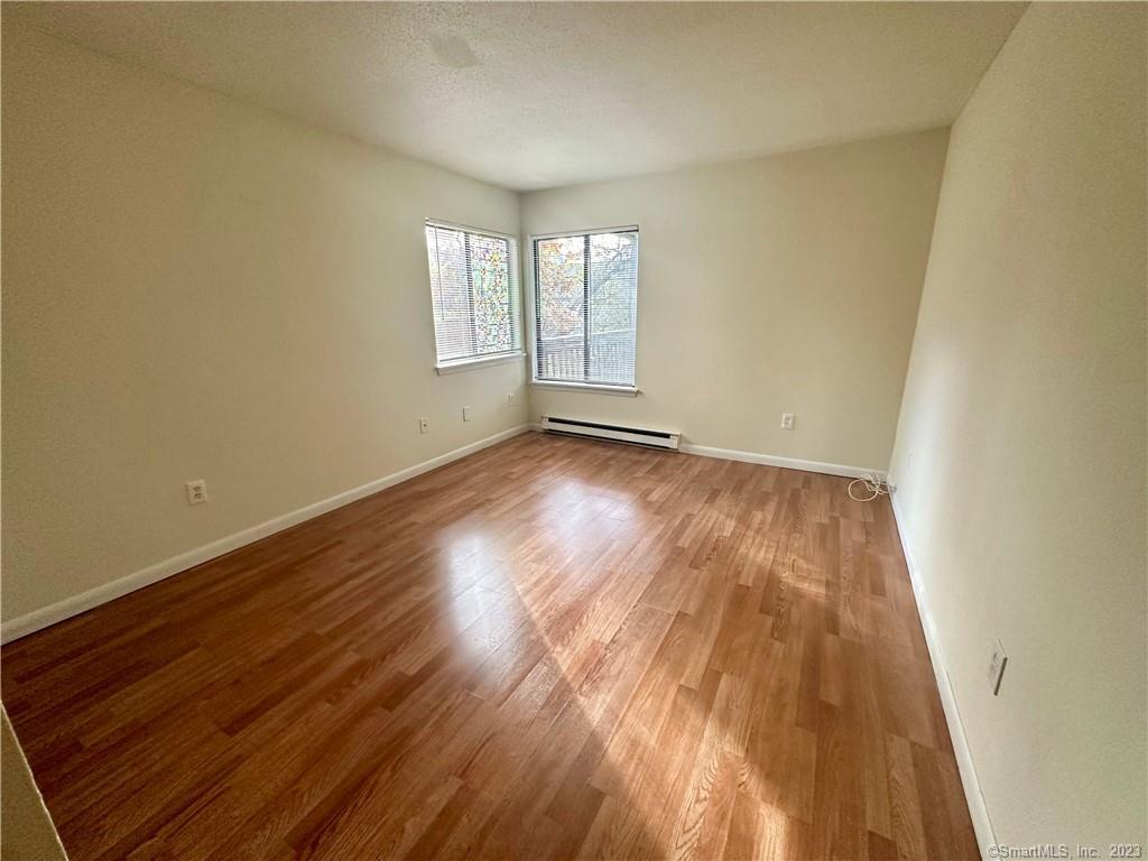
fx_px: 464
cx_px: 574
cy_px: 430
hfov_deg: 102.1
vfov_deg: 85.7
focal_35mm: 14
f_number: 2.2
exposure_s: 1/99
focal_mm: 2.22
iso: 320
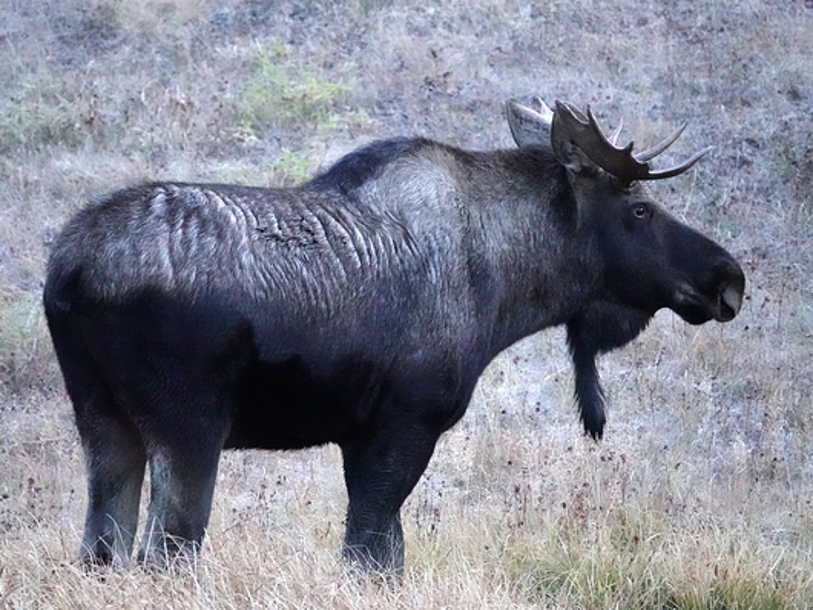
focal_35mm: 572
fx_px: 13440
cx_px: 388
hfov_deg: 3.5
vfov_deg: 2.6
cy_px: 305
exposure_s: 1/50
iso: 6400
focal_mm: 192.73
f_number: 4
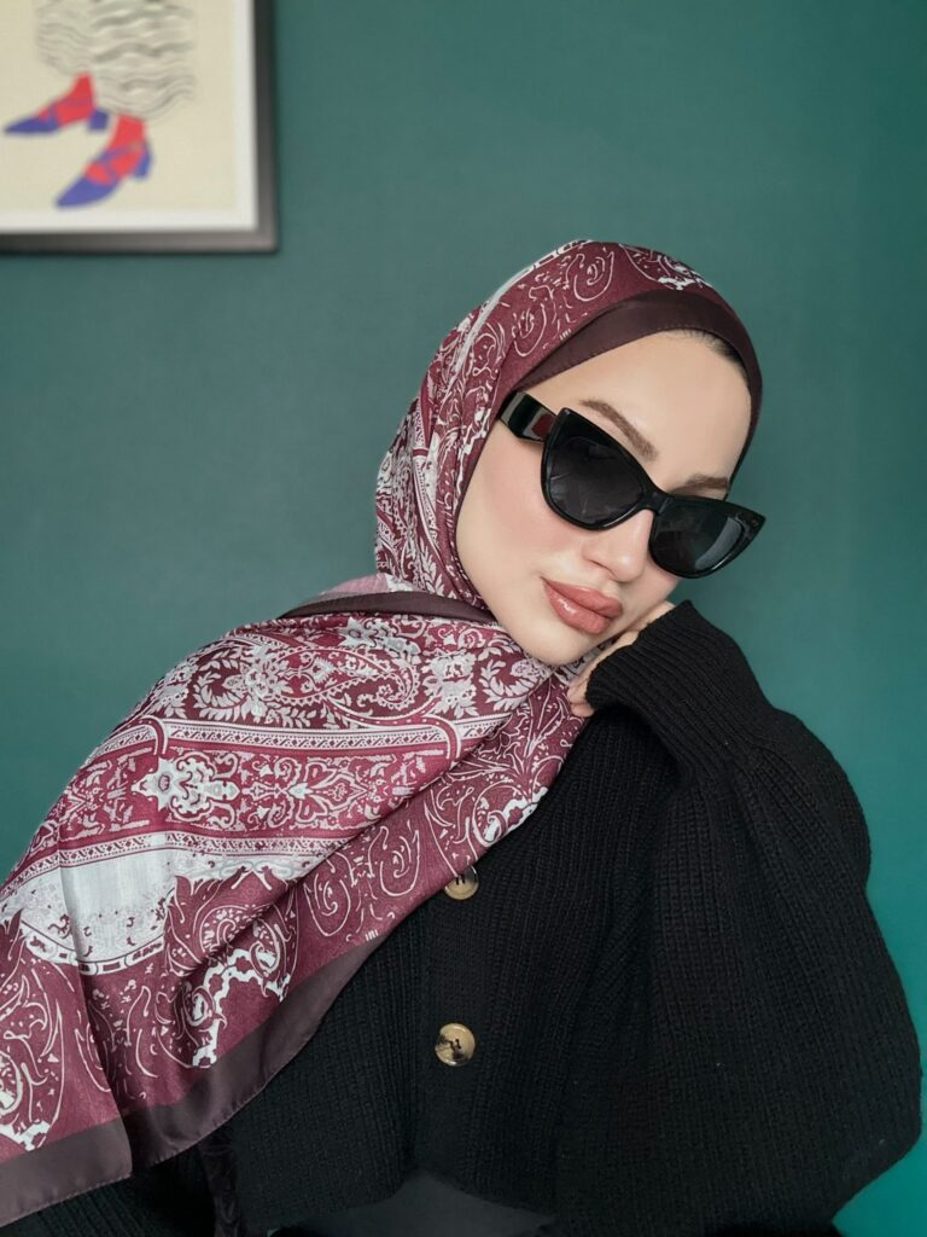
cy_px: 618
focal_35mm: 30
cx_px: 464
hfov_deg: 46.8
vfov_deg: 60.0
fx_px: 1071
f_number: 1.9
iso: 320
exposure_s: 1/51
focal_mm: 2.69
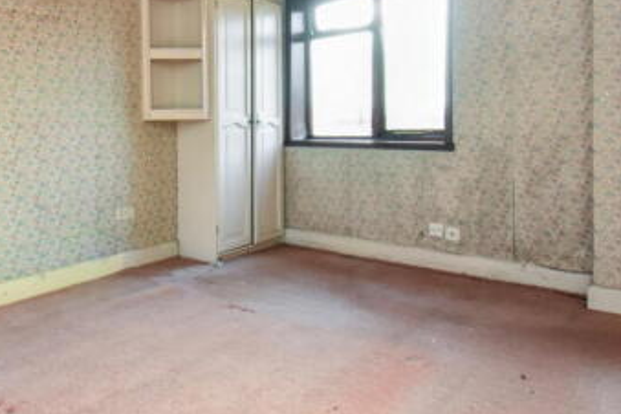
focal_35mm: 29
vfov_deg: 44.1
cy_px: 127
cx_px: 226
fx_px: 500
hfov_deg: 62.6
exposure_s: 1/200
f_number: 5
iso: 800
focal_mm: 10
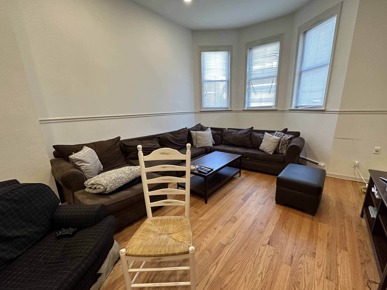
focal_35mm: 15
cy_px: 150
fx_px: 168
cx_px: 204
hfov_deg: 98.1
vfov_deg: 81.7
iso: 320
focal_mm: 2.22
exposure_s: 1/120
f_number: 2.2
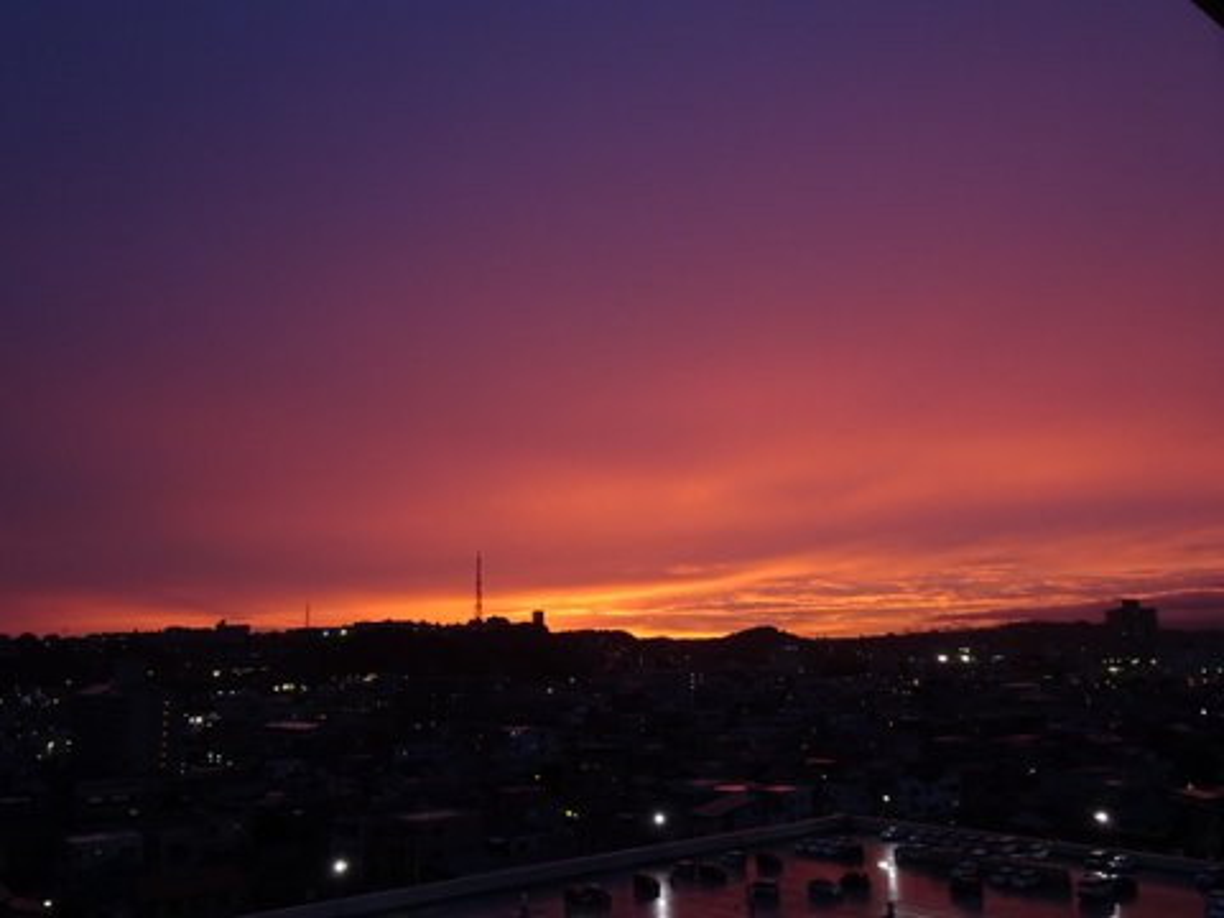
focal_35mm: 29
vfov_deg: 48.2
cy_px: 459
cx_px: 612
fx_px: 1025
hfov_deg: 61.7
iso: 250
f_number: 3.5
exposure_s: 1/30
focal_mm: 4.92
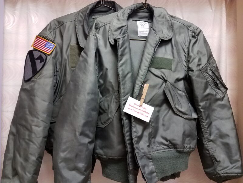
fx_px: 183
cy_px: 92
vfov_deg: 53.1
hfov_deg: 67.3
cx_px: 122
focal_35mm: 26
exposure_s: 1/30
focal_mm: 4.2
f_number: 1.7
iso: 125
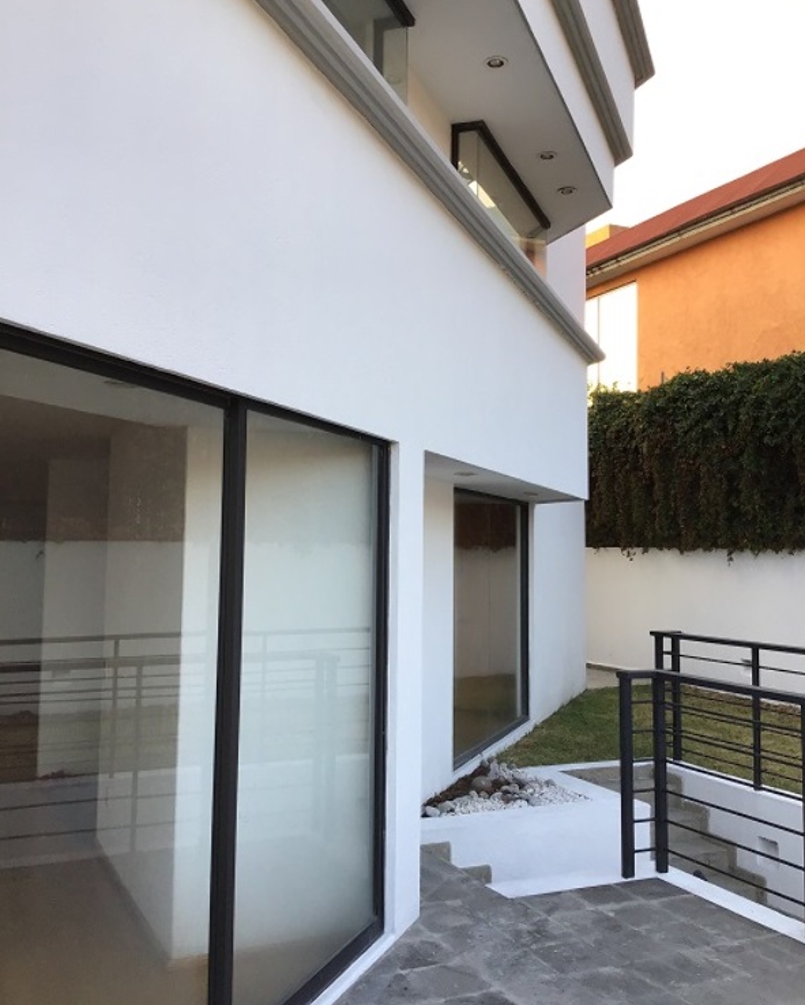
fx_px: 982
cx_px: 405
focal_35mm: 33
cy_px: 476
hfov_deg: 44.6
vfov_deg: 54.2
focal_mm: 3.3
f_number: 2.4
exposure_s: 1/120
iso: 32
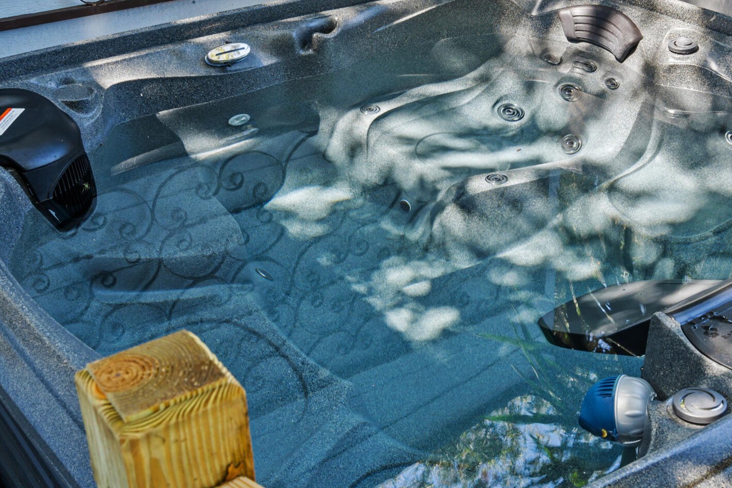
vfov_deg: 25.5
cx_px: 502
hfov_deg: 37.0
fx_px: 1077
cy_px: 219
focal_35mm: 53
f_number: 9
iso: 320
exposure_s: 1/15
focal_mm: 25
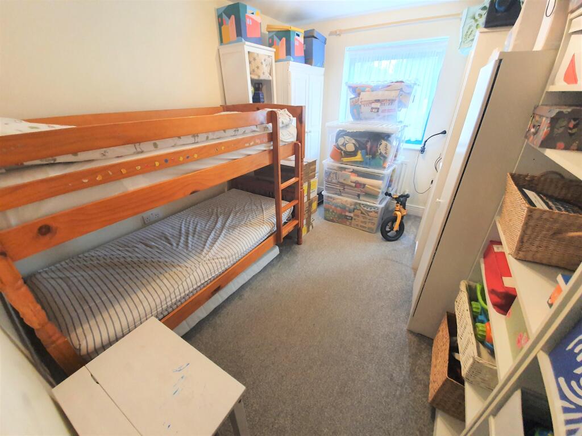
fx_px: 219
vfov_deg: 89.9
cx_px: 291
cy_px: 218
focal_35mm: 13
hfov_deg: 106.2
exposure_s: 1/50
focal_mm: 1.8
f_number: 2.2
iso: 400
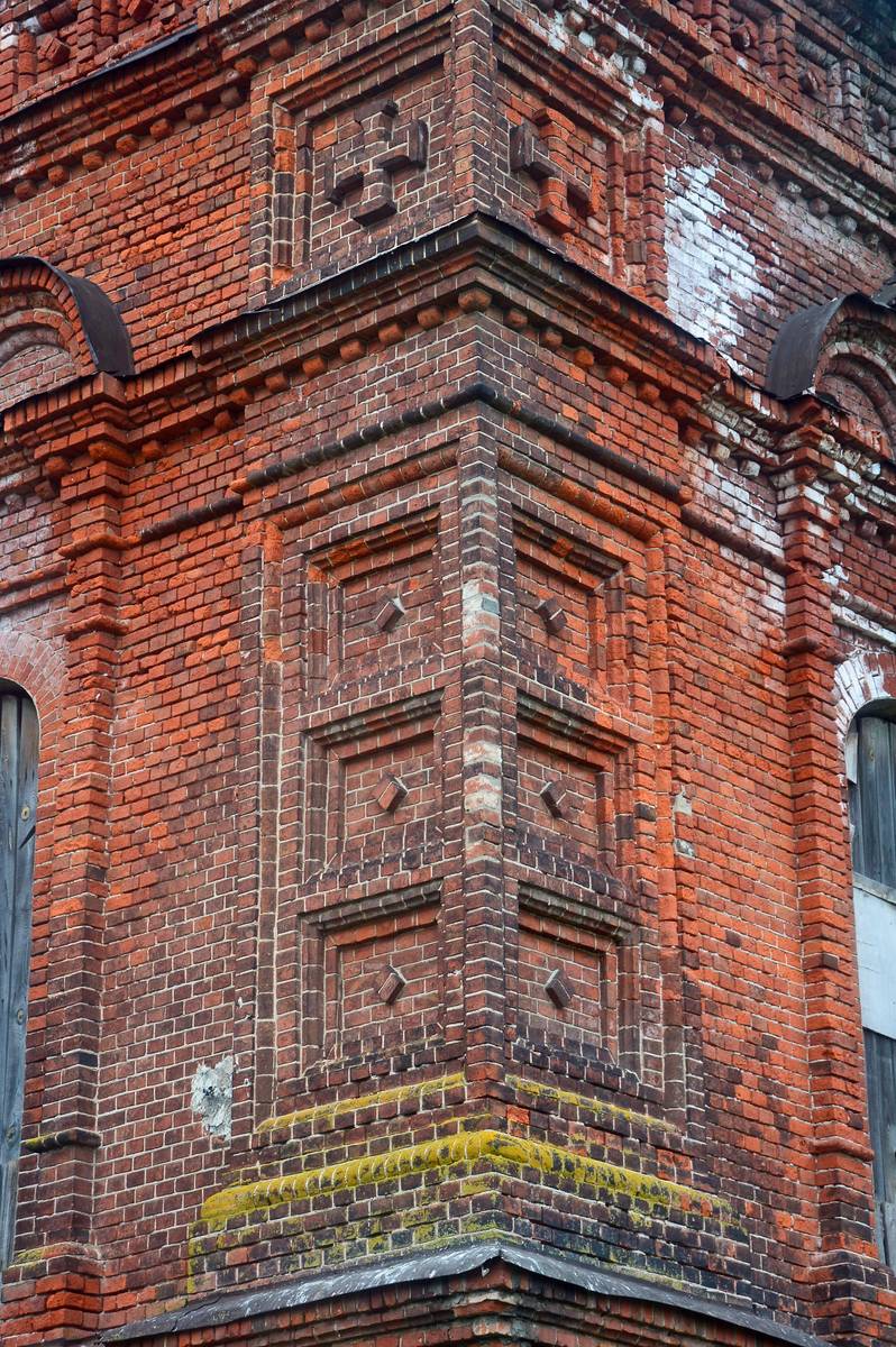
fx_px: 3253
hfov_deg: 15.7
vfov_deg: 23.4
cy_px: 674
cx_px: 448
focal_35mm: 87
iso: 400
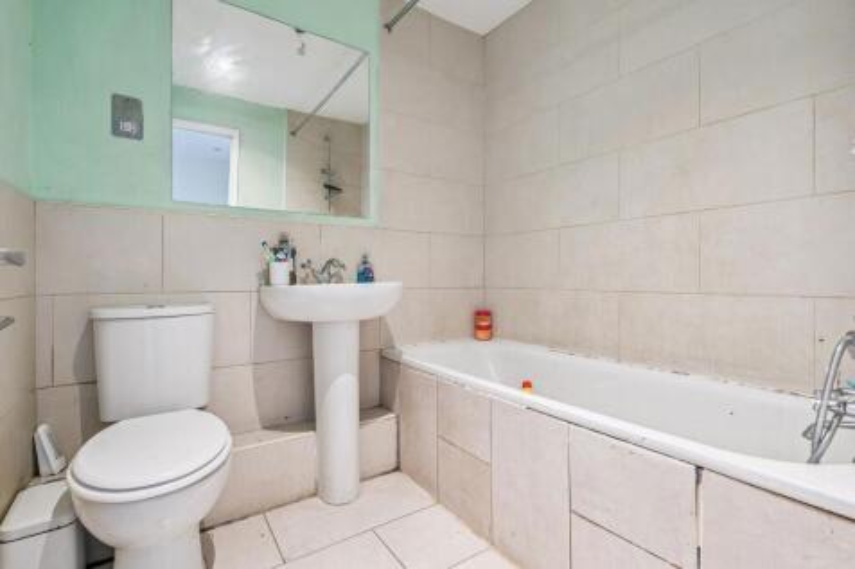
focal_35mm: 16
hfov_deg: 96.8
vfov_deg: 73.7
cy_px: 284
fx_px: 380
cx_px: 428
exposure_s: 1/10
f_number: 5.6
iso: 640
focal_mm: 16
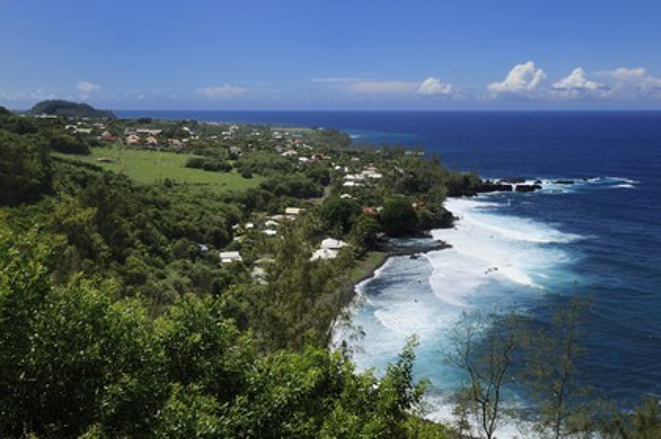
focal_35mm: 38
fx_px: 697
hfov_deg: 50.7
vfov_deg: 35.0
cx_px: 330
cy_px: 220
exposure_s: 1/160
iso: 200
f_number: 18
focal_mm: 38
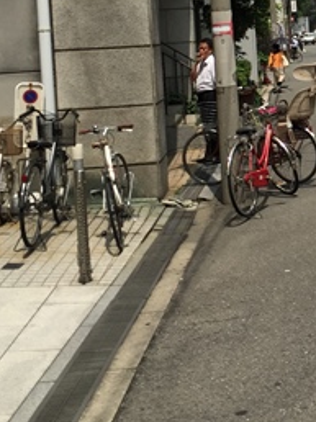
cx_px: 360
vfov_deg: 26.1
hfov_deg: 19.4
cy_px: 38
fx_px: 878
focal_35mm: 72
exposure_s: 1/2475
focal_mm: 4.15
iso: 32
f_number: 2.2
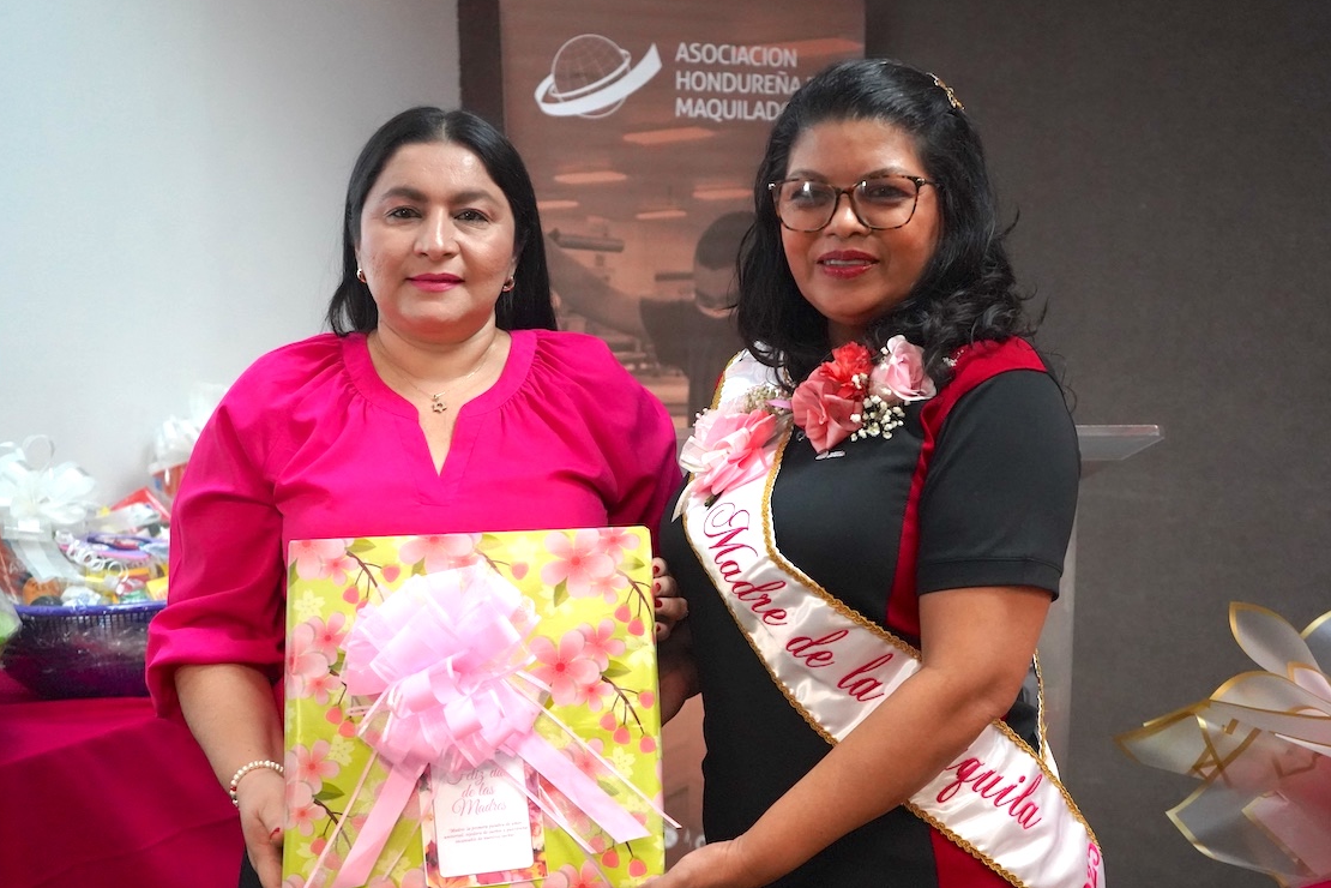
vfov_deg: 33.4
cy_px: 462
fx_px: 1479
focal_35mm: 40
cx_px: 651
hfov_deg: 48.5
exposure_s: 1/160
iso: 10000
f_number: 4
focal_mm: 37
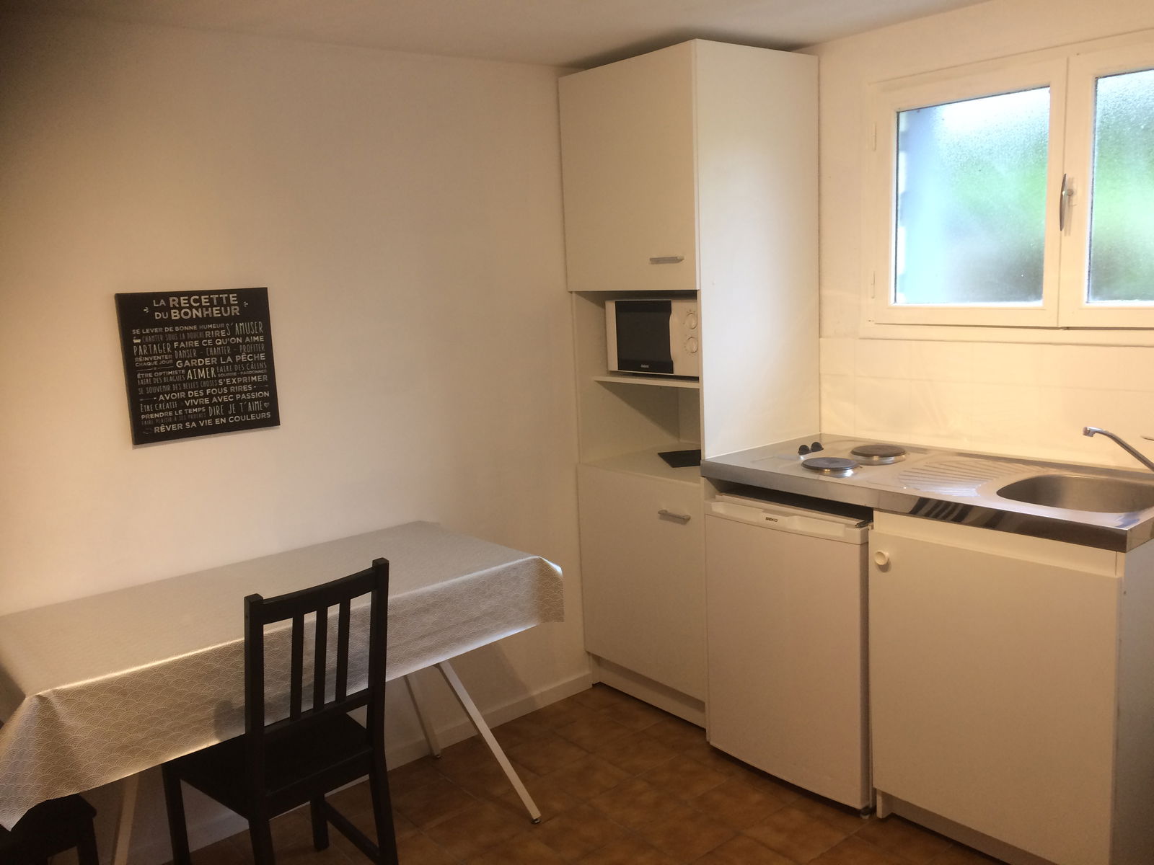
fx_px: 967
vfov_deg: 48.2
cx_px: 577
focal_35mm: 29
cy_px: 432
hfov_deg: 61.7
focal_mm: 4.15
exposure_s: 1/33
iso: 50
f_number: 2.2
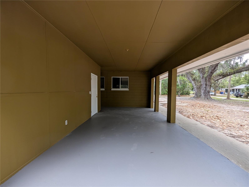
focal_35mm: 13
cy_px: 94
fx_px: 94
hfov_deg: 106.1
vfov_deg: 90.1
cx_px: 124
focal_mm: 1.95
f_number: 2.2
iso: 38
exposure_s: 1/88.2
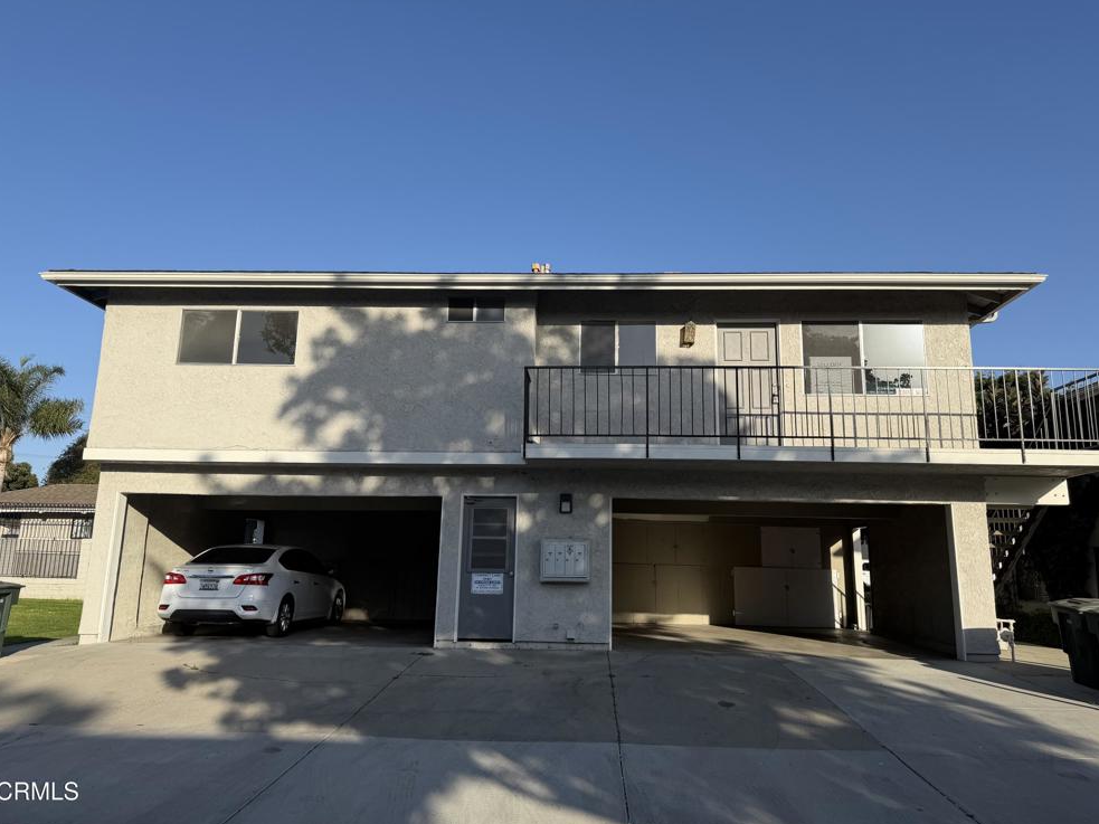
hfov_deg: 69.4
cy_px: 401
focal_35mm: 25
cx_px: 566
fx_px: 794
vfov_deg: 54.9
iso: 80
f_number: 1.78
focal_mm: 6.76
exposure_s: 1/3953
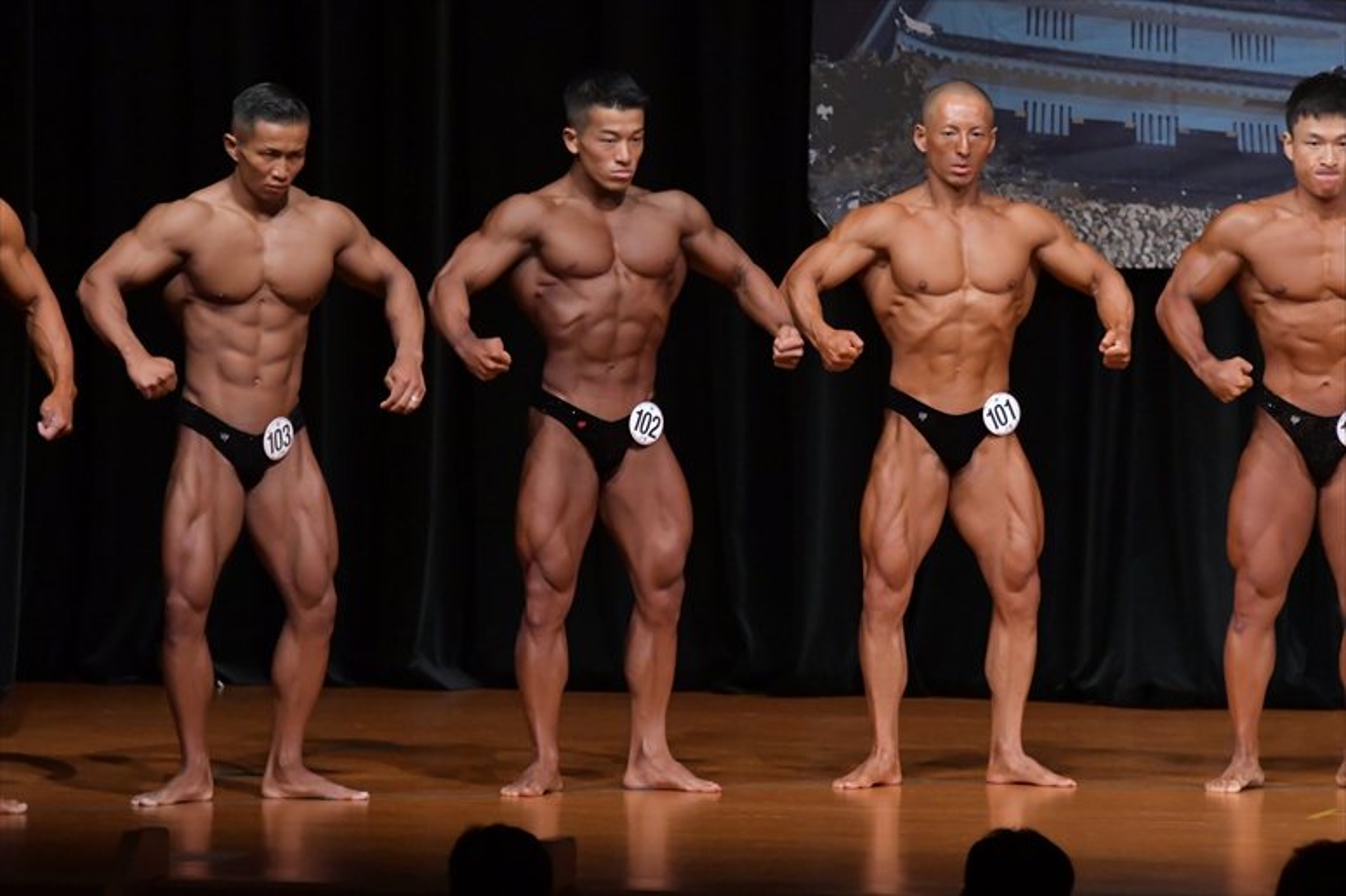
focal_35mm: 285
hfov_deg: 7.2
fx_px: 10651
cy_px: 448
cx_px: 673
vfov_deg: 4.8
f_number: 5.6
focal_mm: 190
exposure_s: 1/400
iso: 5000
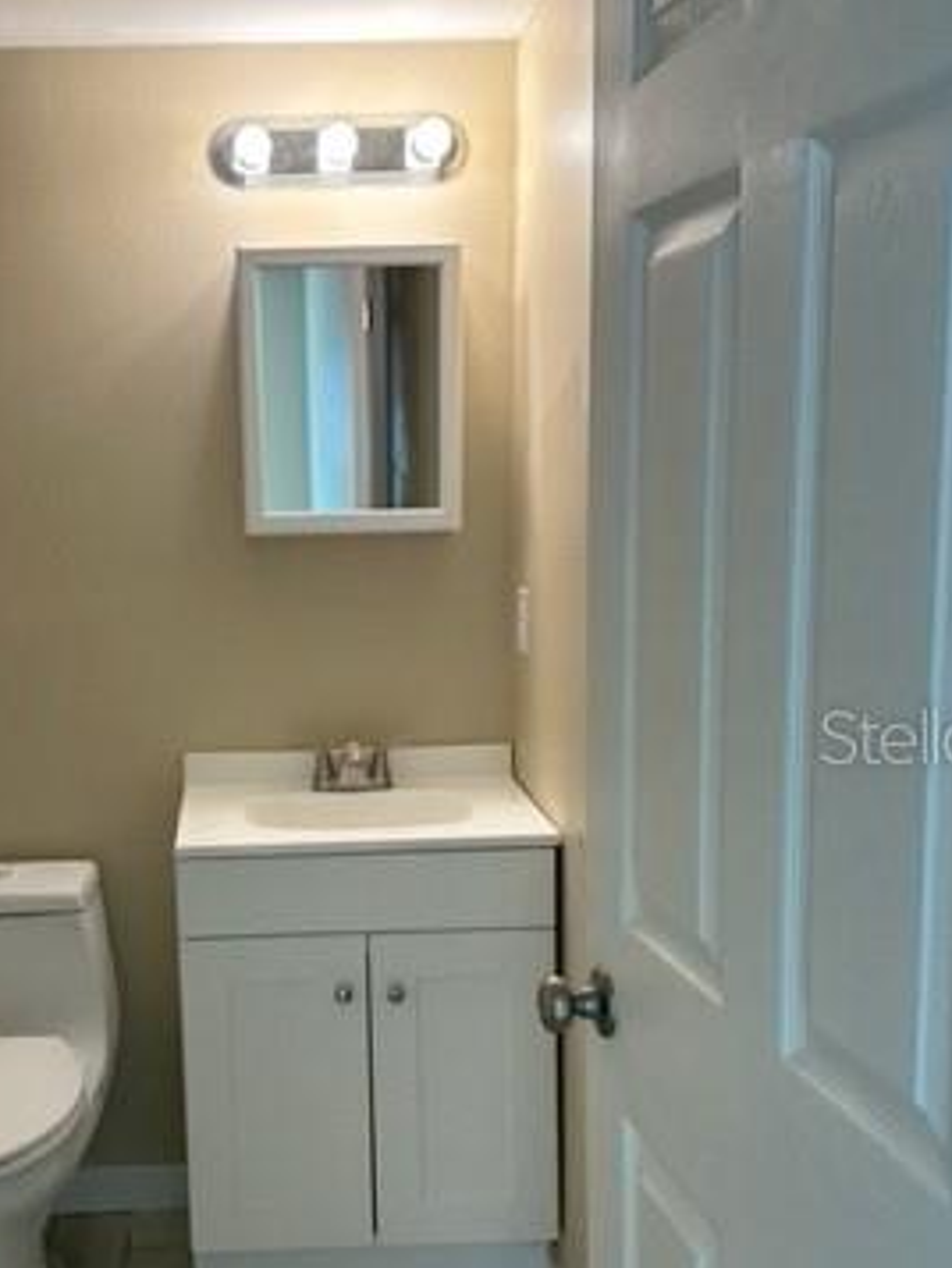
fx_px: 1576
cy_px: 735
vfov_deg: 43.7
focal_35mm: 43
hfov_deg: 33.3
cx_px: 302
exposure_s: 1/160
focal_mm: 6.86
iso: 100
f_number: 1.78
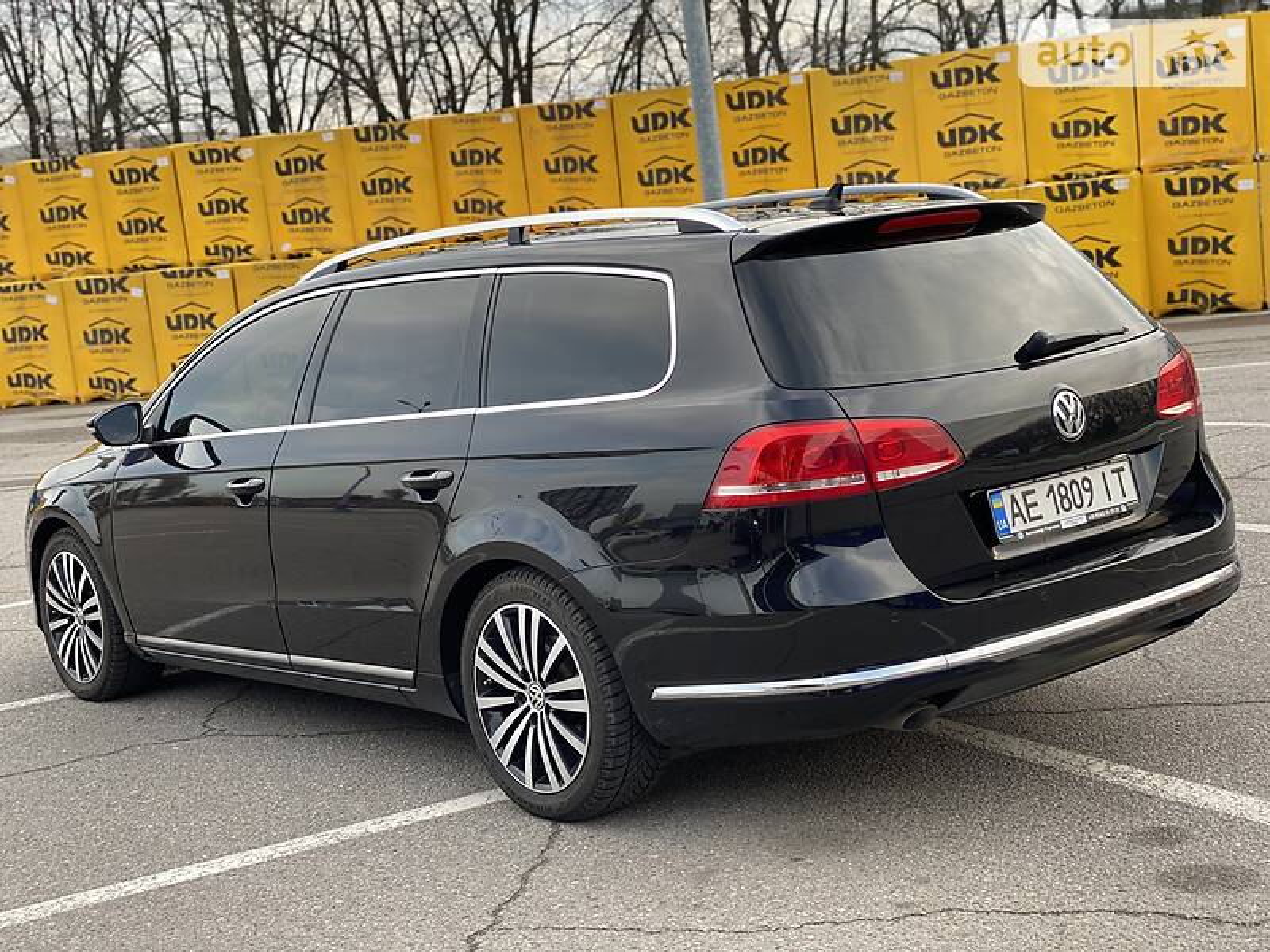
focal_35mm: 52
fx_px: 1908
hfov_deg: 36.8
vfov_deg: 28.0
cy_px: 476
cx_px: 635
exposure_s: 1/122
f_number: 2
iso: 25
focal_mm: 6
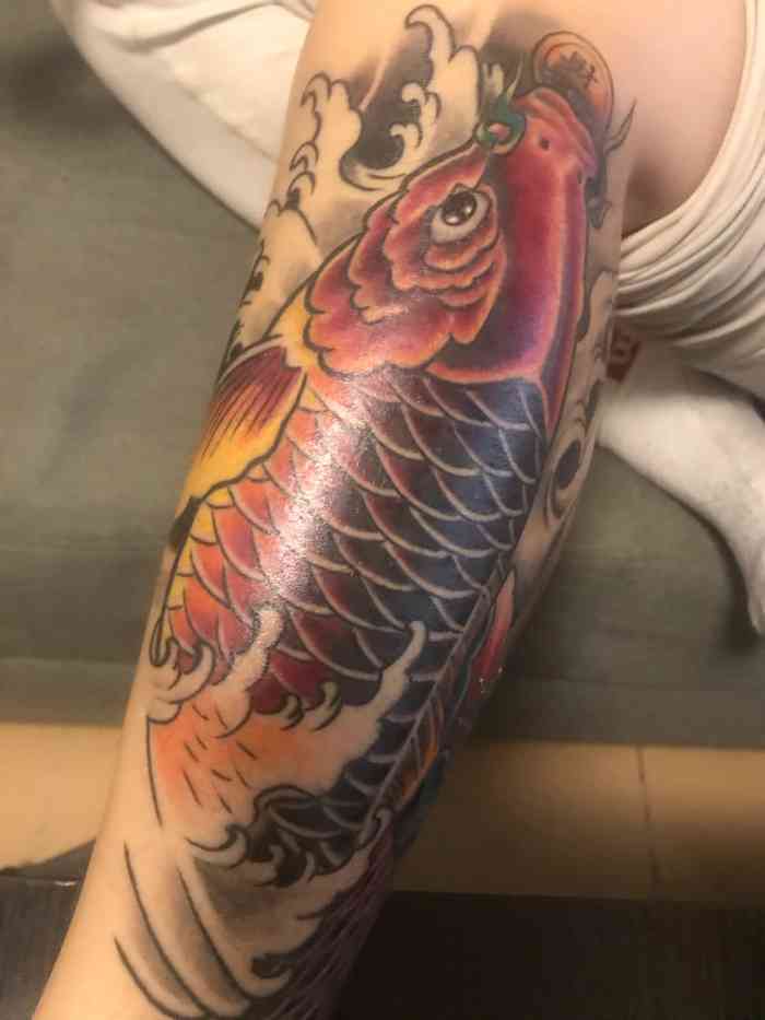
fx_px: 825
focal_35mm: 28
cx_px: 382
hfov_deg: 49.8
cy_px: 510
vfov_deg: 63.4
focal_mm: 3.99
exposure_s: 1/5
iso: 80
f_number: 1.8
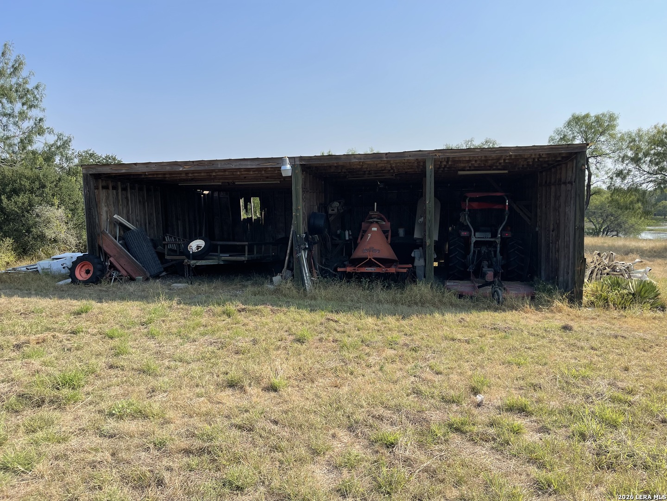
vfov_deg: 53.1
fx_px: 501
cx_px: 334
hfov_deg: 67.3
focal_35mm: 26
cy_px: 250
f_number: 1.6
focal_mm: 5.1
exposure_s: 1/3922
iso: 32
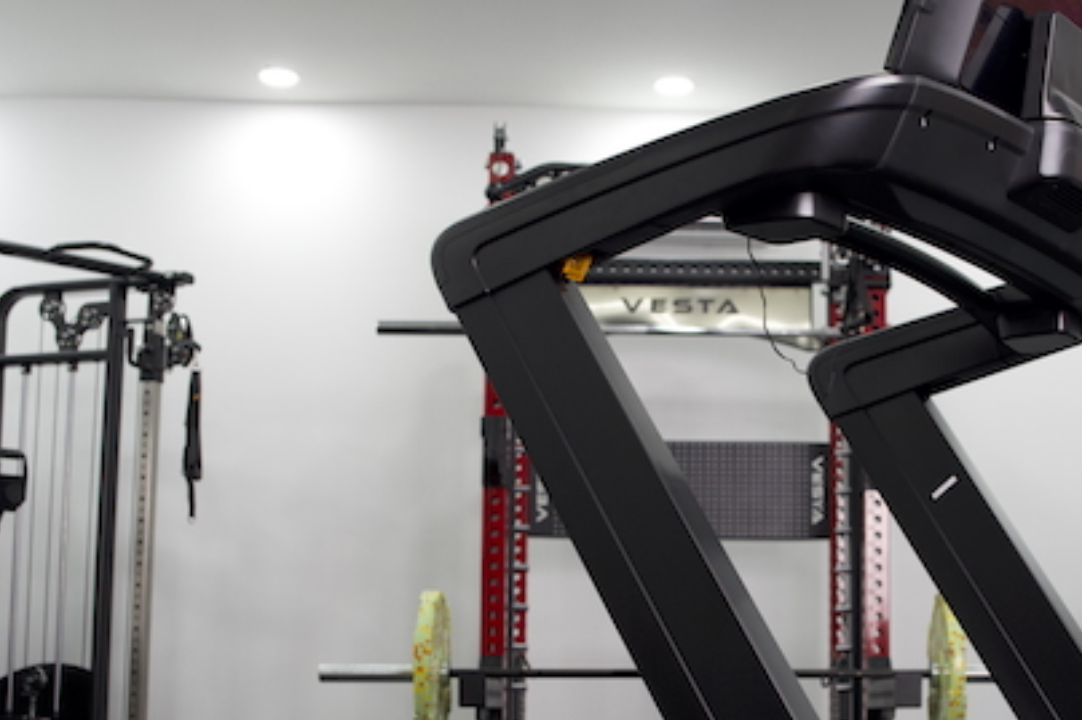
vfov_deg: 23.5
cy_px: 537
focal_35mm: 57
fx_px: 1712
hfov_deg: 34.6
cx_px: 750
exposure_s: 1/250
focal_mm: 25
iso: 1000
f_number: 2.8
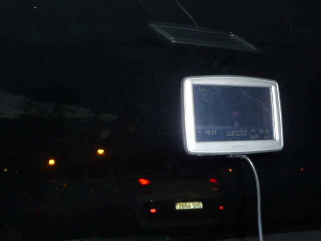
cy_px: 120
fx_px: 464
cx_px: 160
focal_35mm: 50
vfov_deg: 29.1
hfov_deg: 38.2
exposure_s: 1/30
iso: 100
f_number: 3.4
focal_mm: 5
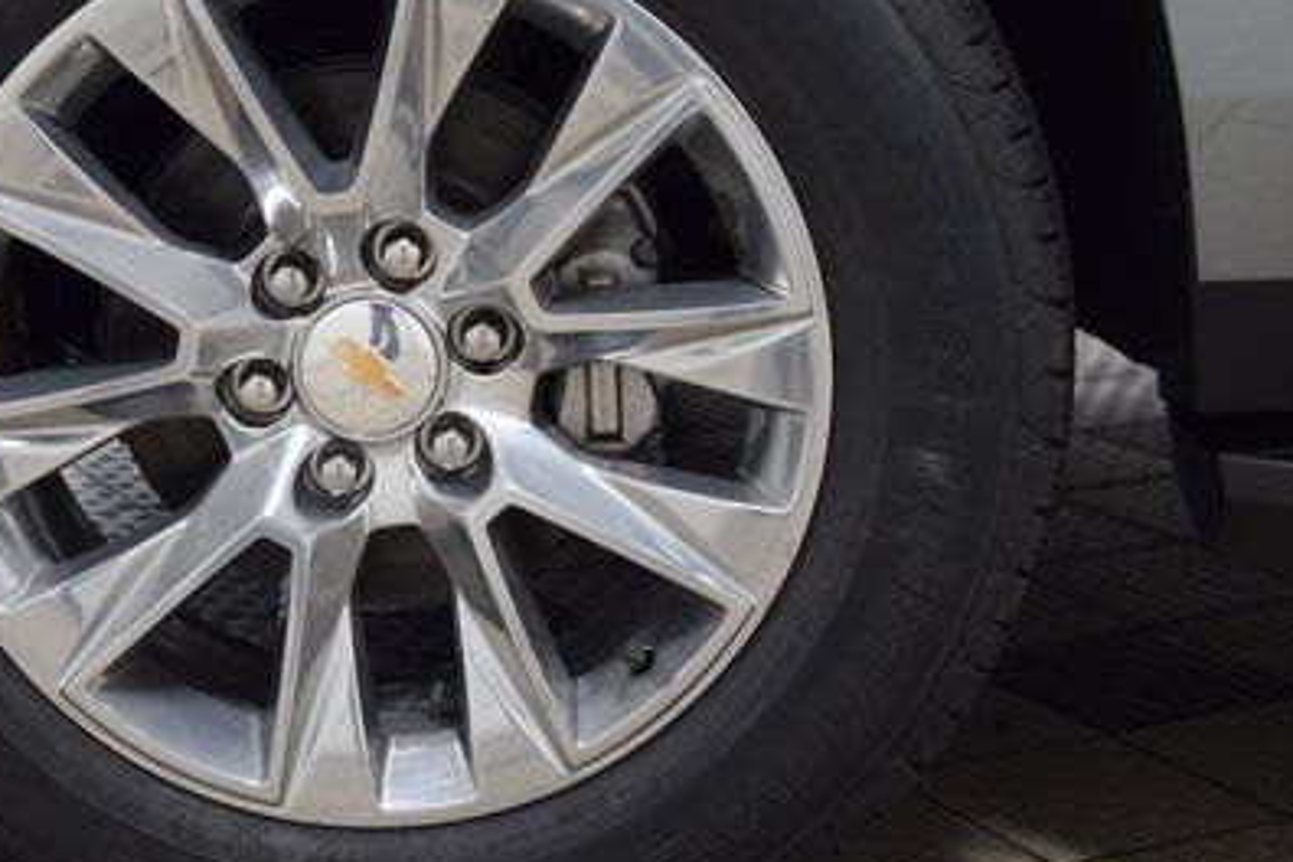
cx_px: 369
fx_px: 3046
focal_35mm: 85
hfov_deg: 23.8
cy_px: 325
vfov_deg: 16.1
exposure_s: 1/15
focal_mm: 35
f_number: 6.3
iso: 720
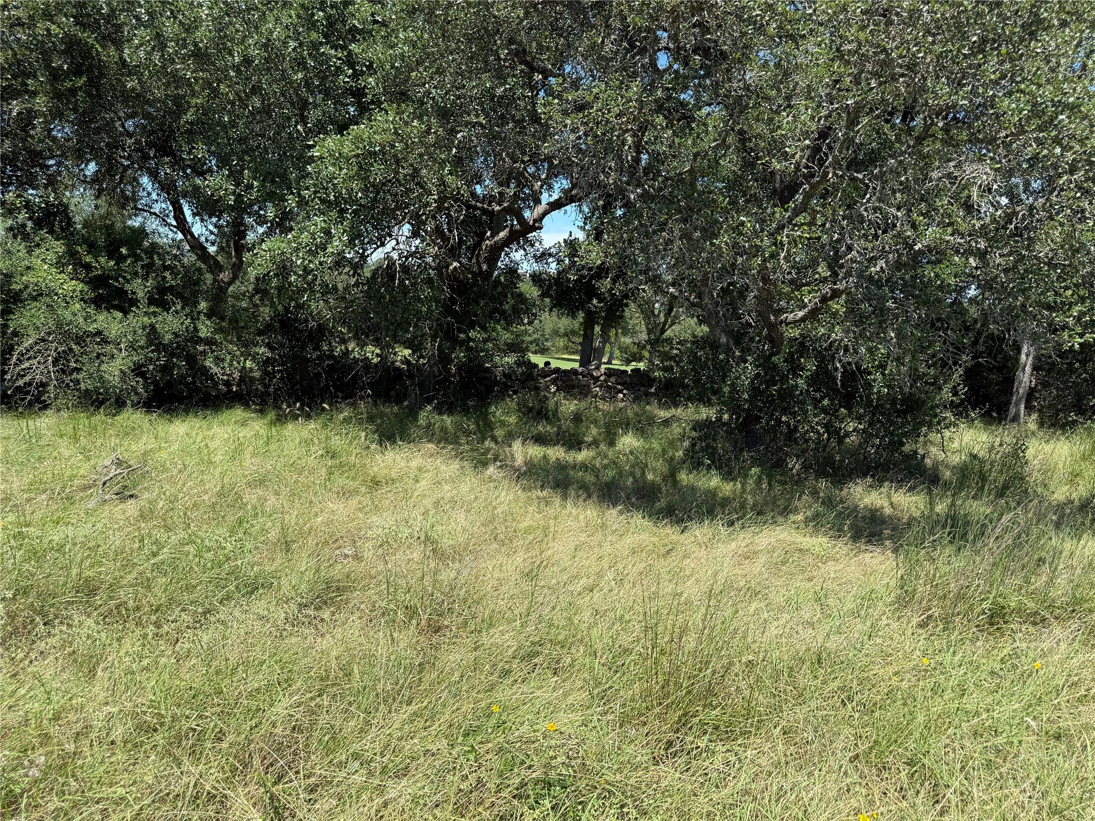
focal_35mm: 24
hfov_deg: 71.6
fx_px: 759
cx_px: 548
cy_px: 410
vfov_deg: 56.8
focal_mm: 6.76
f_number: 1.78
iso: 80
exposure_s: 1/2053
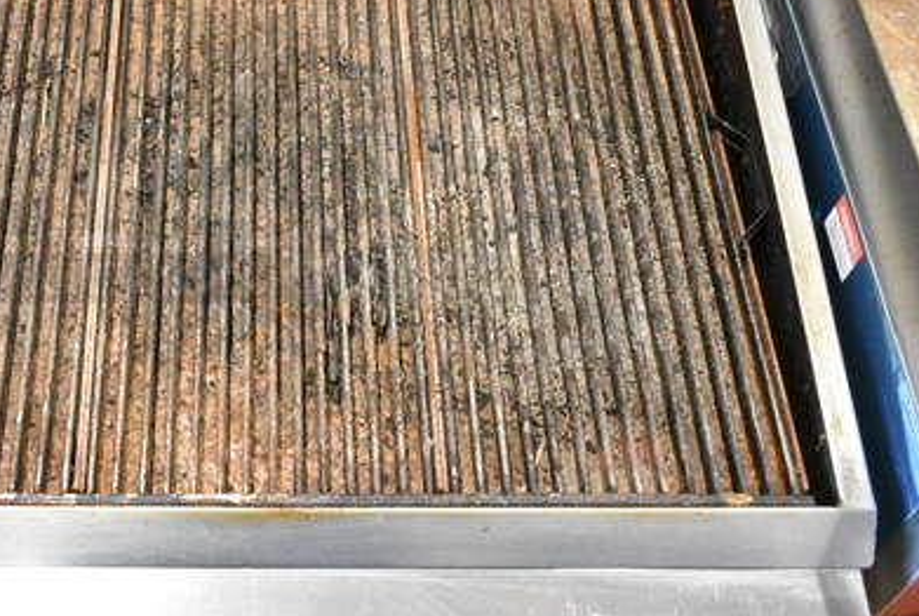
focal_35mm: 54
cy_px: 179
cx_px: 244
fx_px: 1375
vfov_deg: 25.0
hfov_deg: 36.2
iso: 6400
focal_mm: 23
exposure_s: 1/80
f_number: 4.5
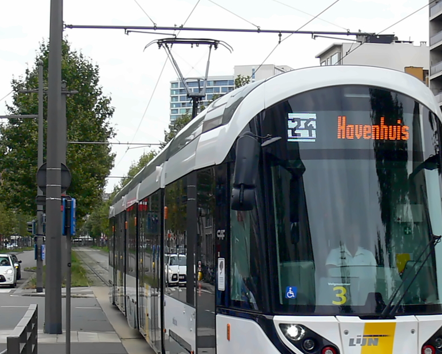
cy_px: 232
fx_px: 694
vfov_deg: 28.5
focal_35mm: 53
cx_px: 324
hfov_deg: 34.7
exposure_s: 1/250
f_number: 4
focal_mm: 7.4
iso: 80
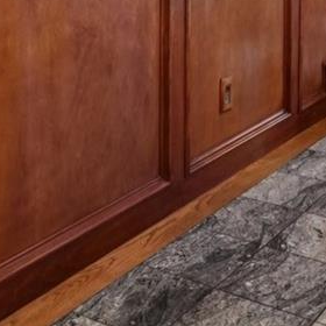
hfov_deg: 25.3
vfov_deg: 22.3
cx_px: 194
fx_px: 725
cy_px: -114
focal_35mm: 68
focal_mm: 14
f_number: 8
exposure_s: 1/15
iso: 360
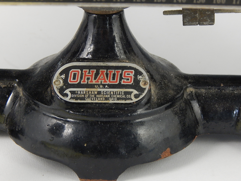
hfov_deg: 18.9
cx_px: 120
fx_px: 724
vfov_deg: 14.2
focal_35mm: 104
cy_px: 90
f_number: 4.5
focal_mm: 18.7
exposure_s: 1/30
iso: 360
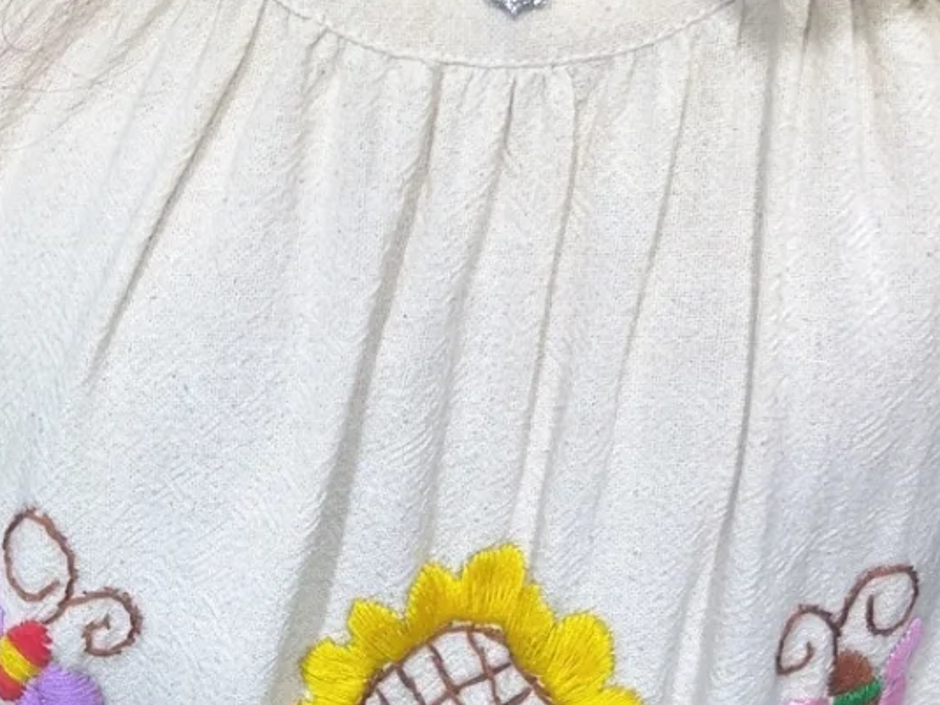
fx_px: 1900
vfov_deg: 20.0
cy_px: 782
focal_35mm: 70
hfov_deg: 27.3
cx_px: 214
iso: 40
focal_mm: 5.1
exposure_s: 1/247
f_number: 1.6
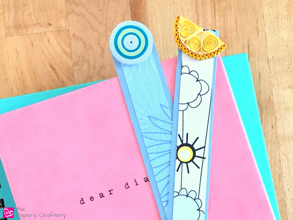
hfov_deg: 61.6
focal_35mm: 29
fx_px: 246
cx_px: 146
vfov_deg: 48.3
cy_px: 110
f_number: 2.2
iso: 32
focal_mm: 4.15
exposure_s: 1/40
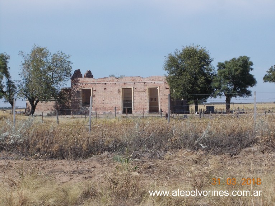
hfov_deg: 14.1
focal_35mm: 140
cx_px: 138
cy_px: 103
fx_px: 1112
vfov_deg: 10.6
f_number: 6.8
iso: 80
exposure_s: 1/320
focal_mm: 20
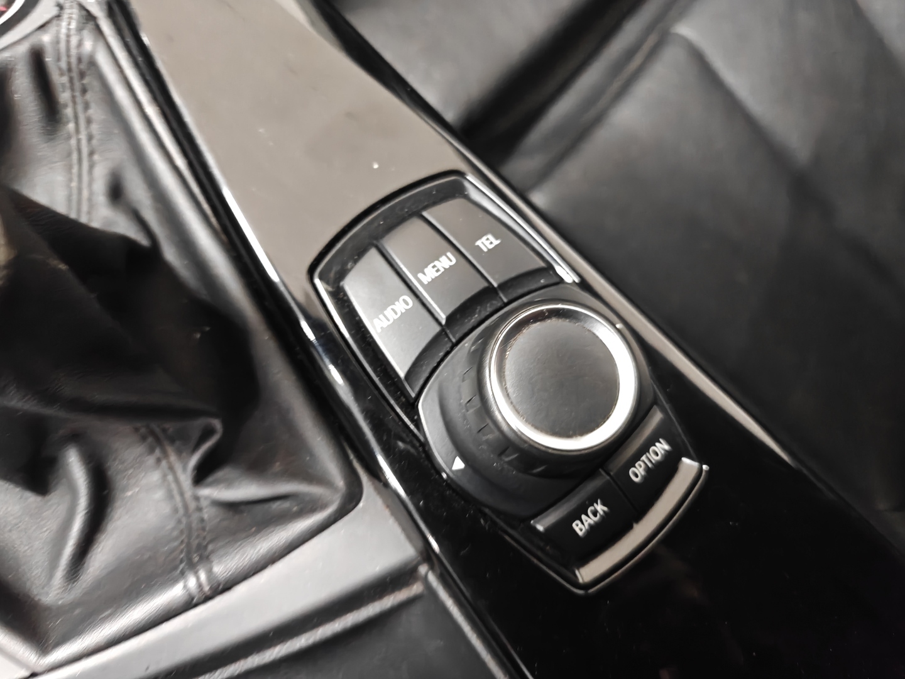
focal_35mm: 23
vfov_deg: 58.9
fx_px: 601
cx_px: 452
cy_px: 340
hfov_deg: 73.9
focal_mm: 6.06
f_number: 1.6
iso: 4000
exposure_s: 1/50
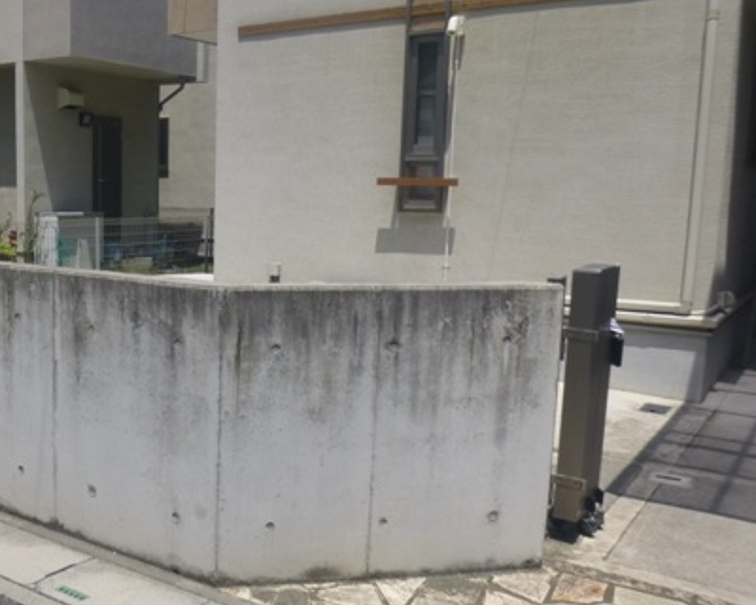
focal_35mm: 39
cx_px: 172
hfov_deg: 44.9
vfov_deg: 38.2
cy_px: 316
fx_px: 873
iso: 100
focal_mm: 4.5
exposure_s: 1/800
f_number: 3.9
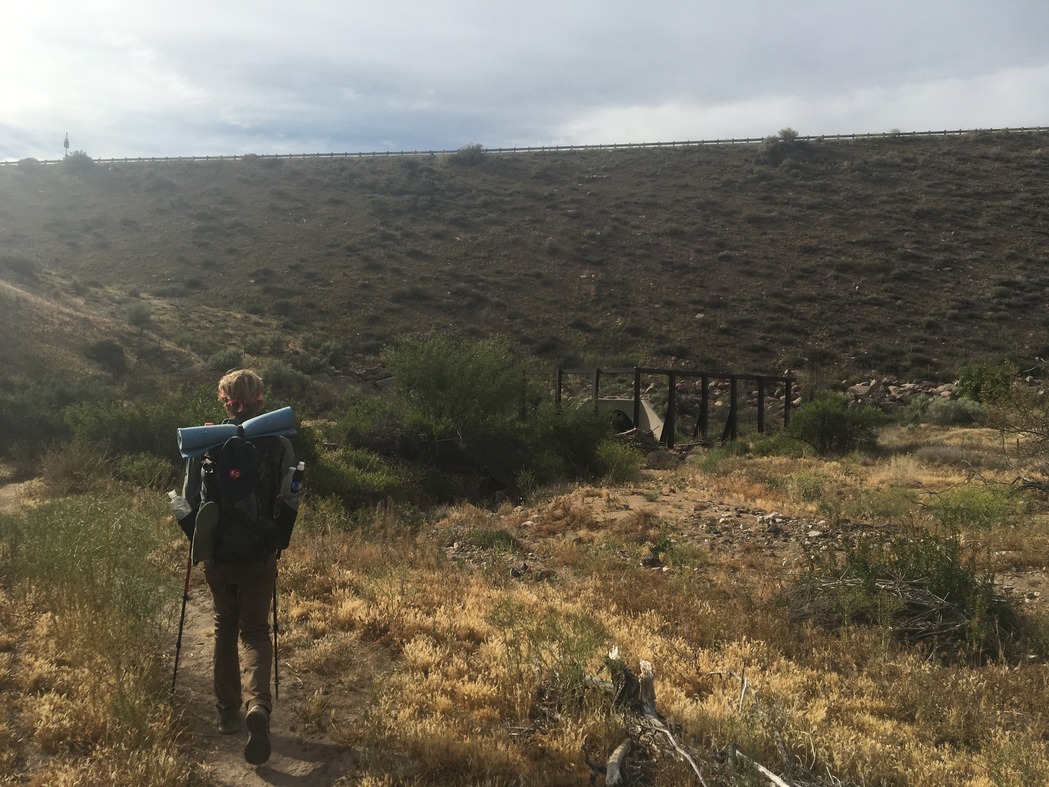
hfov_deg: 61.7
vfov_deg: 48.2
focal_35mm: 29
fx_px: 879
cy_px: 394
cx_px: 524
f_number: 2.2
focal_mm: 4.15
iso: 25
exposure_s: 1/2079
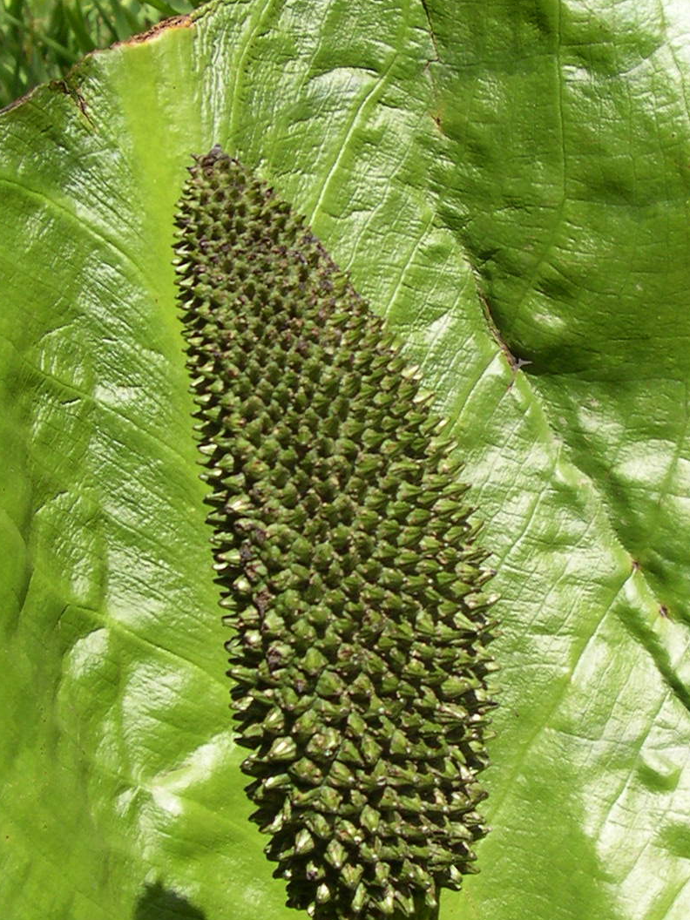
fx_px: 1914
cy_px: 577
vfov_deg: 26.9
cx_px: 422
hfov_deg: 20.4
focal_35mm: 72
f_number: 7.6
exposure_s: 1/107
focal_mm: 8
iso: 100
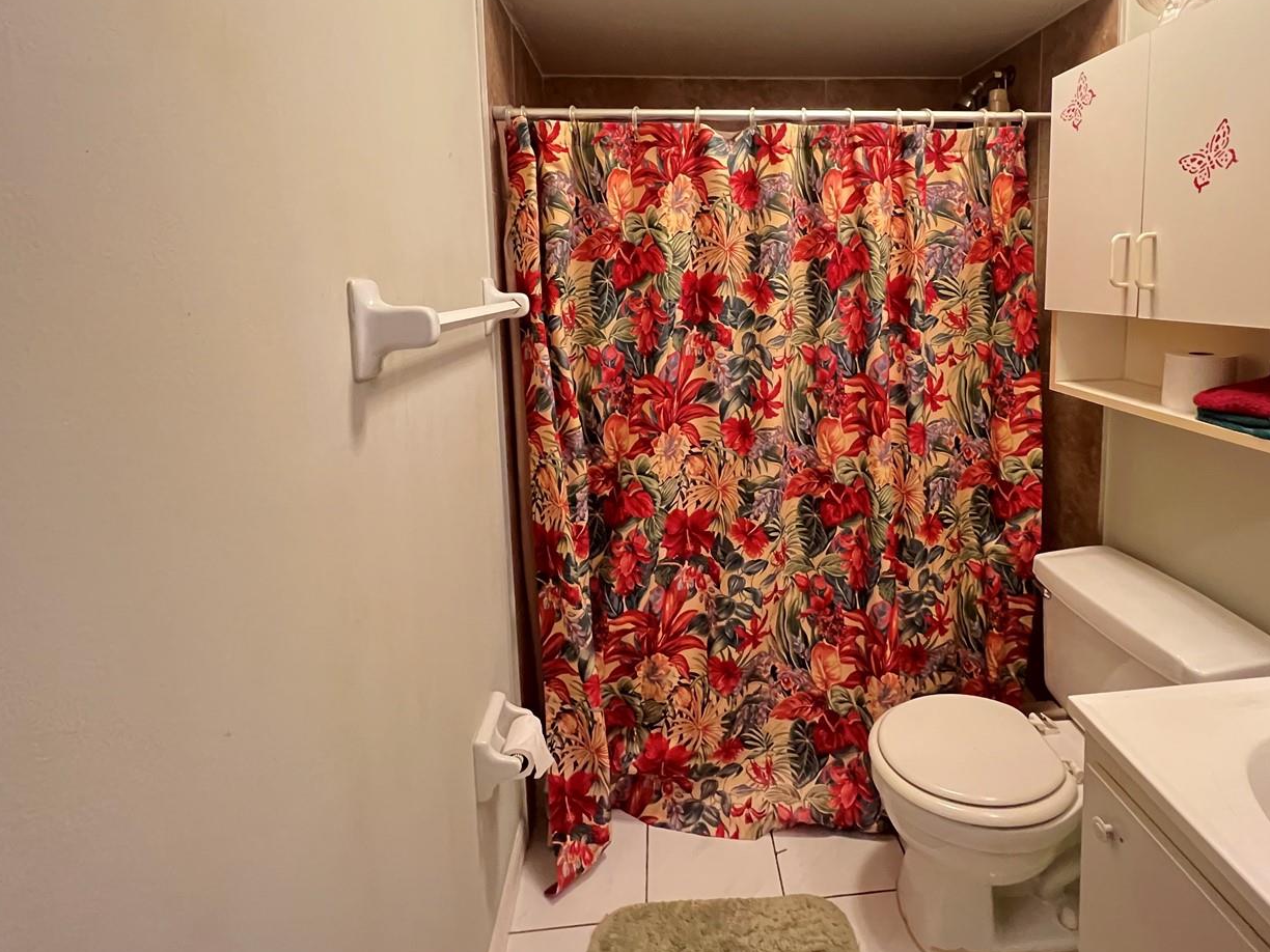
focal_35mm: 17
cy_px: 343
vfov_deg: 73.2
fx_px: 624
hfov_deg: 90.5
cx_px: 724
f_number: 1.8
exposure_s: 1/40
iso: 800
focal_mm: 1.57
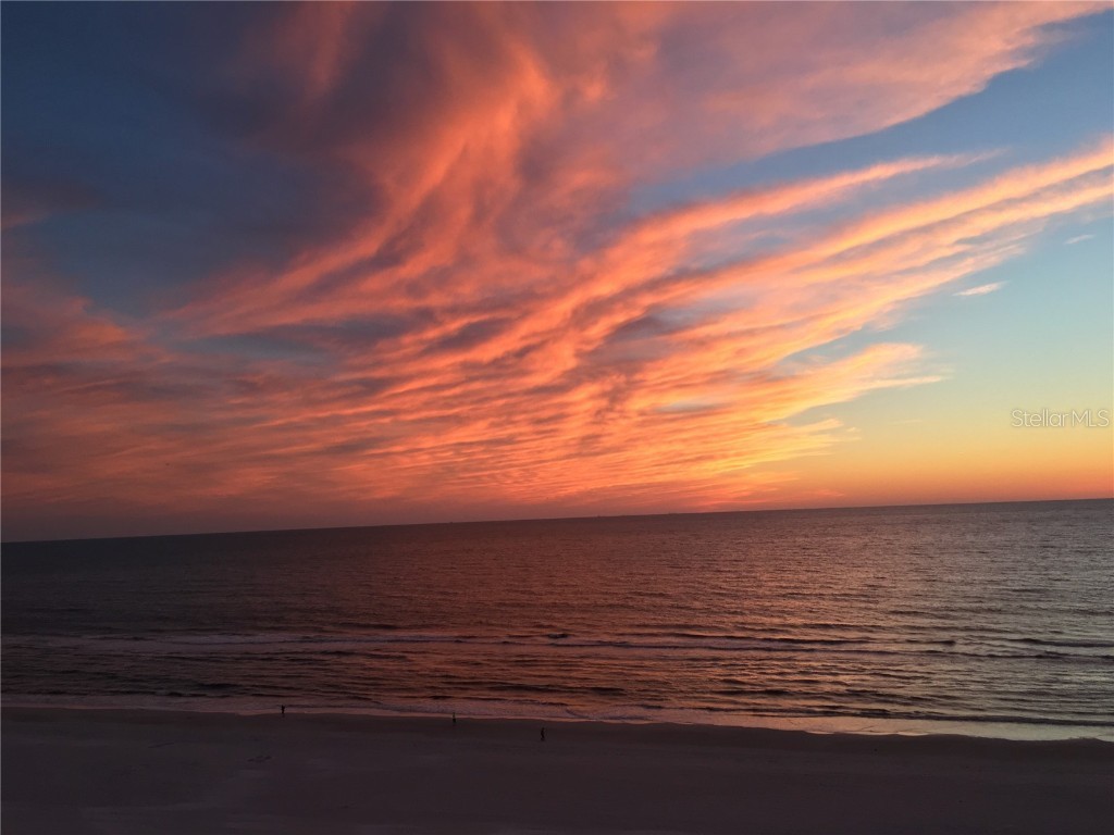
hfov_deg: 61.7
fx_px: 933
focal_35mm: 29
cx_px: 557
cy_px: 418
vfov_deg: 48.2
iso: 40
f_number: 2.2
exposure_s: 1/120
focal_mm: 4.15
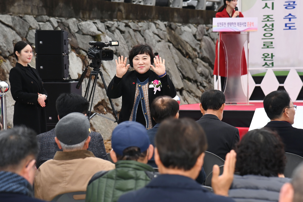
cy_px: 101
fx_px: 1010
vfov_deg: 11.4
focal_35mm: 120
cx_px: 152
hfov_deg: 17.1
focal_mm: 120
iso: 400
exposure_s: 1/500
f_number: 6.3
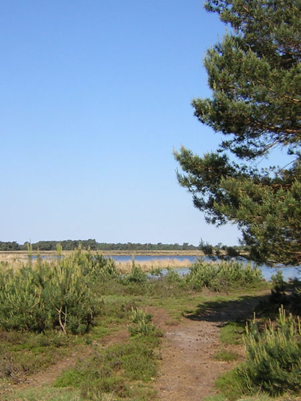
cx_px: 150
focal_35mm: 36
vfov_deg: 51.4
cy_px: 200
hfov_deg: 39.7
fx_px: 417
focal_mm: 4.7
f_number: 5.2
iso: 100
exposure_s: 1/274
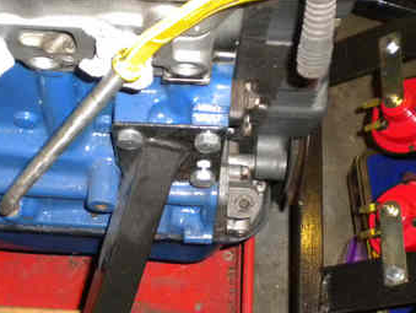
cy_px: 244
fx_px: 794
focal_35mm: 66
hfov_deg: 29.1
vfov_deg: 22.0
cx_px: 121
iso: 400
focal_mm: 6.3
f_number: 3.1
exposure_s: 1/30
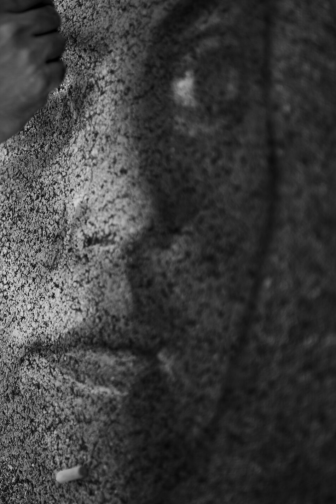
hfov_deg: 22.6
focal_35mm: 59
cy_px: 236
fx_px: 826
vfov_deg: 33.9
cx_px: 54
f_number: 1.6
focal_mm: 35
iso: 100
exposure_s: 1/60
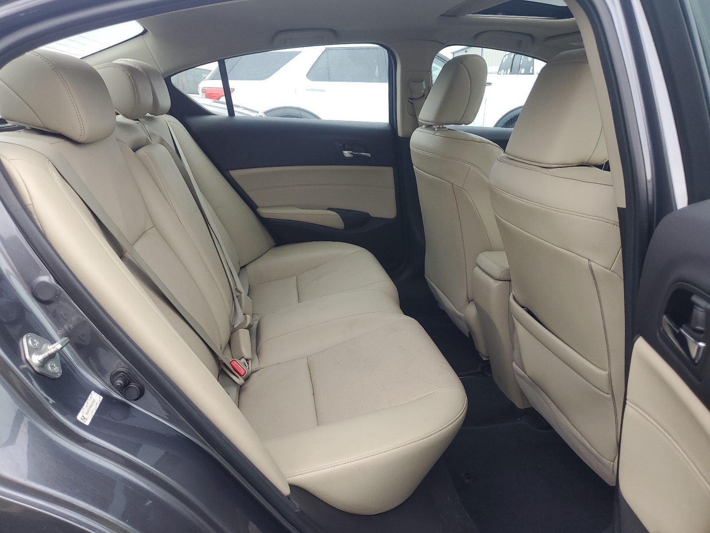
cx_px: 355
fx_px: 533
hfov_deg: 67.3
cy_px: 266
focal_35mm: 26
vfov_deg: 53.1
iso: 50
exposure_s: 1/119
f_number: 1.5
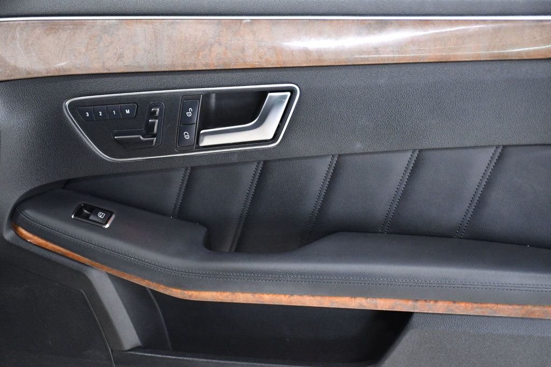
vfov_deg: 16.3
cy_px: 184
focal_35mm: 84
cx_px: 276
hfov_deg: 24.2
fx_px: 1285
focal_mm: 56
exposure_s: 1/100
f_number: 4.8
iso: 2500
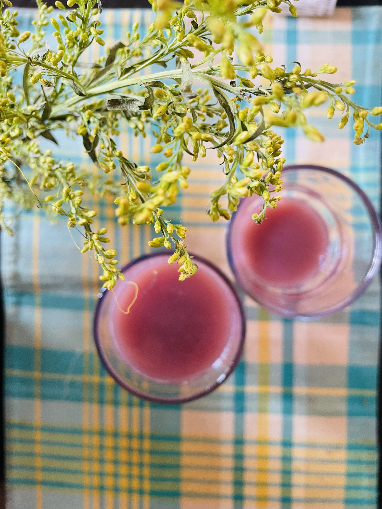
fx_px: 383
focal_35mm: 26
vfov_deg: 67.3
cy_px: 254
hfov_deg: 53.1
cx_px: 191
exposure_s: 1/72
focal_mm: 4.2
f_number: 1.6
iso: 125
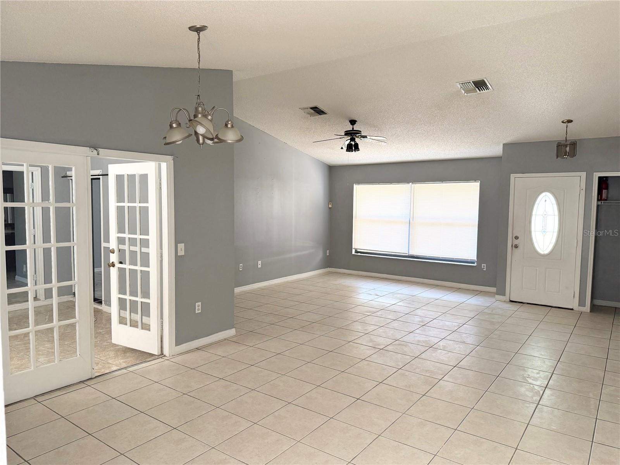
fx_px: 430
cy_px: 232
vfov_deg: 56.8
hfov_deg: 71.6
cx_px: 310
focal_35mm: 24
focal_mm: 6.76
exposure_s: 1/90
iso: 200
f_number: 1.78
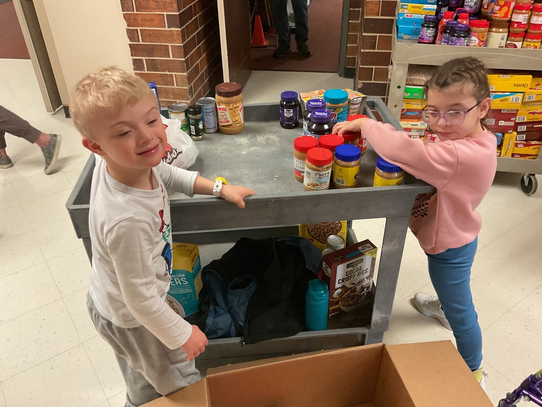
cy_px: 204
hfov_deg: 61.7
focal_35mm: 29
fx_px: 454
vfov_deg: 48.2
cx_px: 271
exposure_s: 1/60
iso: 200
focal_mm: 3
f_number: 1.8
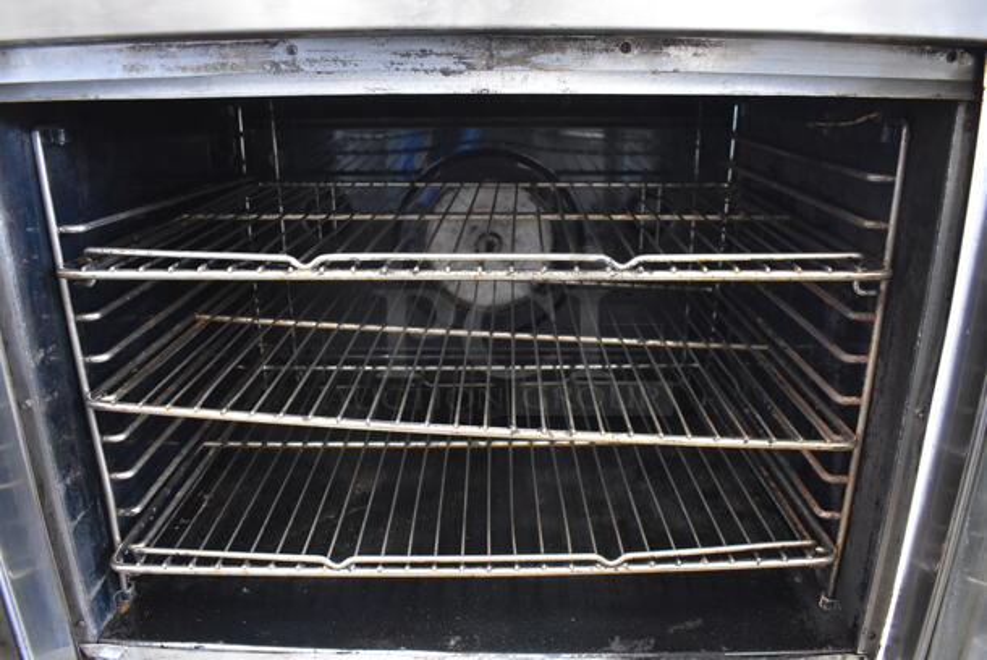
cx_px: 494
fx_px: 741
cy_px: 330
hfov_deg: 67.3
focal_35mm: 27
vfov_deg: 48.0
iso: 2000
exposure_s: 1/30
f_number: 3.5
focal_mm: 18
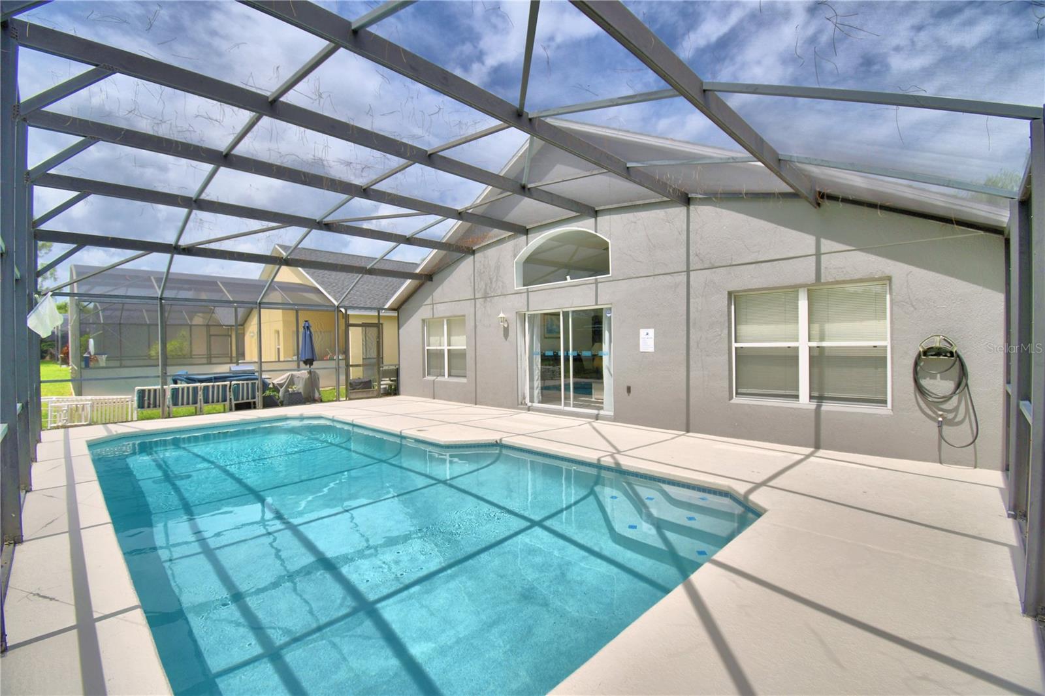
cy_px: 348
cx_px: 522
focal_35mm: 15
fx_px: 435
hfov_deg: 100.4
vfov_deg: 77.3
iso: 100
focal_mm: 10
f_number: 4.5
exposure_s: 1/1600
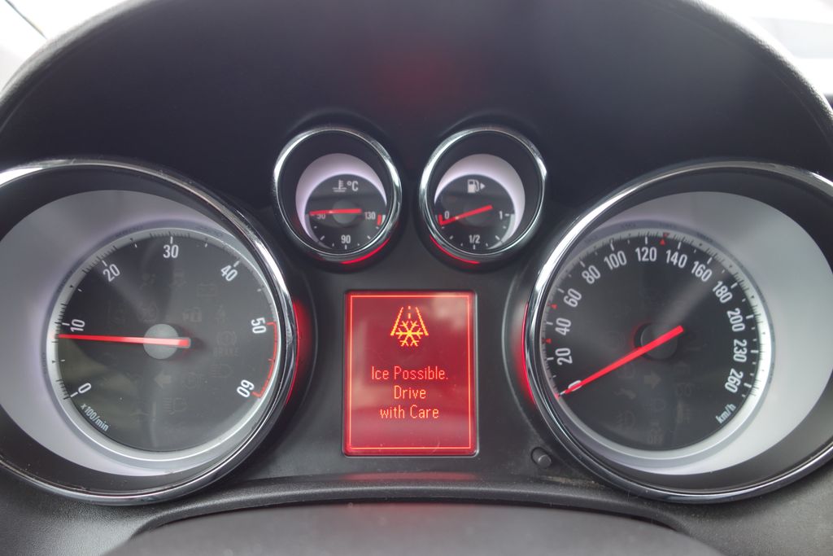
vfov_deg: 46.4
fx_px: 648
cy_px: 278
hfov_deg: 65.5
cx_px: 416
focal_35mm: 28
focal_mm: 10.4
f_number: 2
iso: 125
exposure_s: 1/30
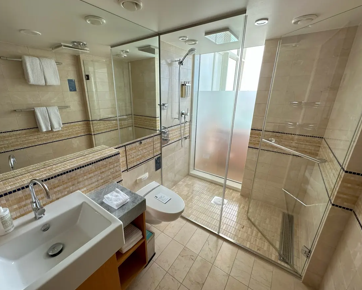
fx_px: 161
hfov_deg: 96.6
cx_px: 169
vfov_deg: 84.1
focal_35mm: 15
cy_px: 144
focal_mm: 2.22
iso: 40
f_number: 2.2
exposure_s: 1/222
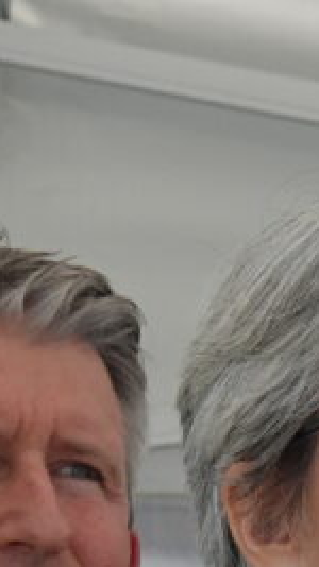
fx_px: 10852
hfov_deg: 1.7
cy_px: 690
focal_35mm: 721
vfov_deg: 3.0
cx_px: 706
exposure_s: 1/500
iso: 400
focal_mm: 55.66
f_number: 6.3
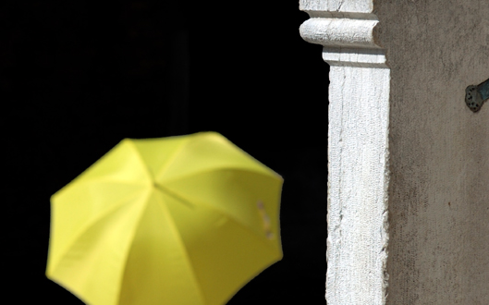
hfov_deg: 8.6
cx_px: 245
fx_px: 3234
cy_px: 92
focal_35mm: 243
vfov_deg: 5.4
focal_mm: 105
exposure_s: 1/500
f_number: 5.6
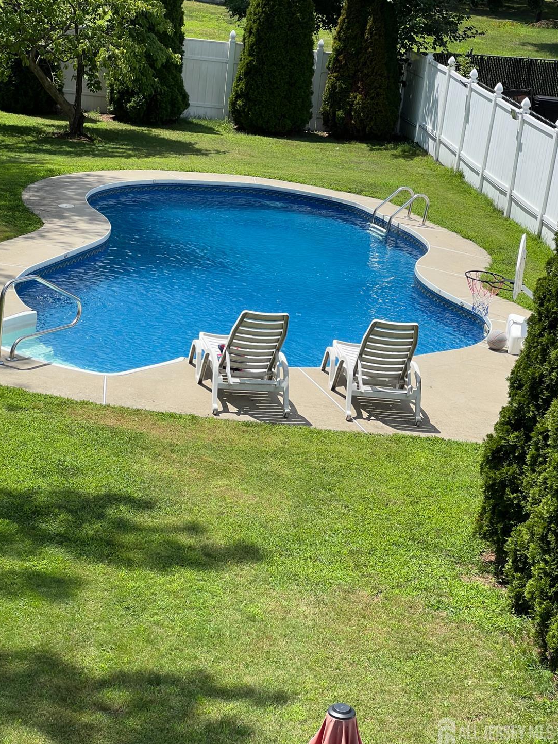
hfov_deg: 18.4
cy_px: 368
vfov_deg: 24.4
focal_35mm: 80
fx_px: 1719
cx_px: 275
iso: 32
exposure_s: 1/598
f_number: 2.8
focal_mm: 9
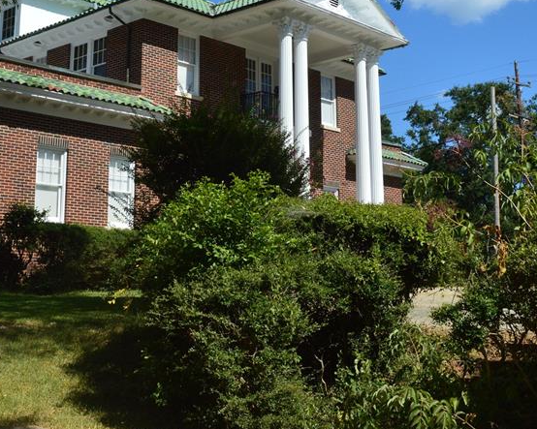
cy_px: 107
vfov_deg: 28.7
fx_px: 826
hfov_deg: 36.0
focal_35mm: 52
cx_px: 235
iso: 320
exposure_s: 1/500
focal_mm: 20
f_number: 11
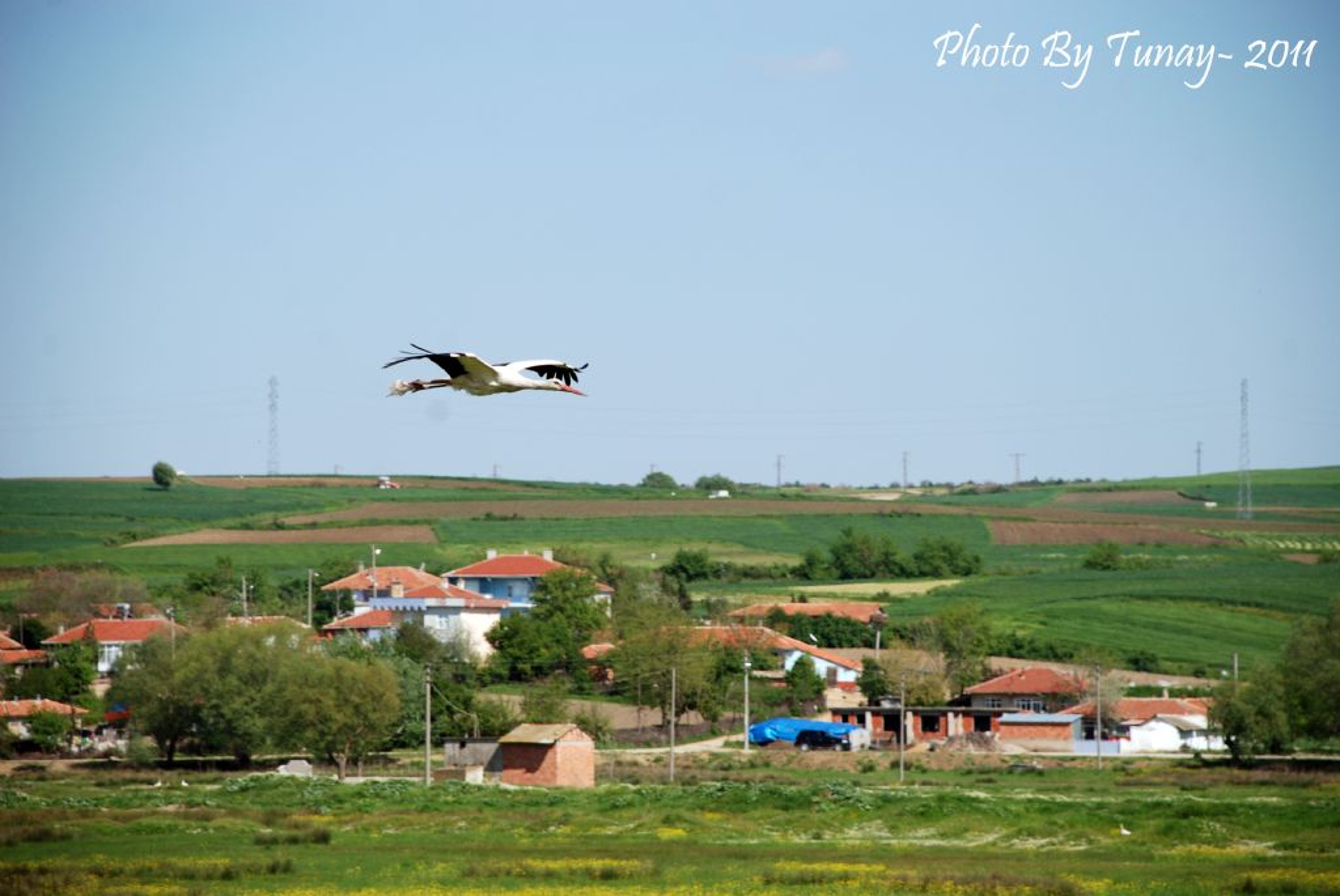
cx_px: 670
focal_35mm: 202
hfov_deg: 10.1
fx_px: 7545
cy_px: 448
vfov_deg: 6.8
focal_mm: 135
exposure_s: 1/800
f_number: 7.1
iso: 200
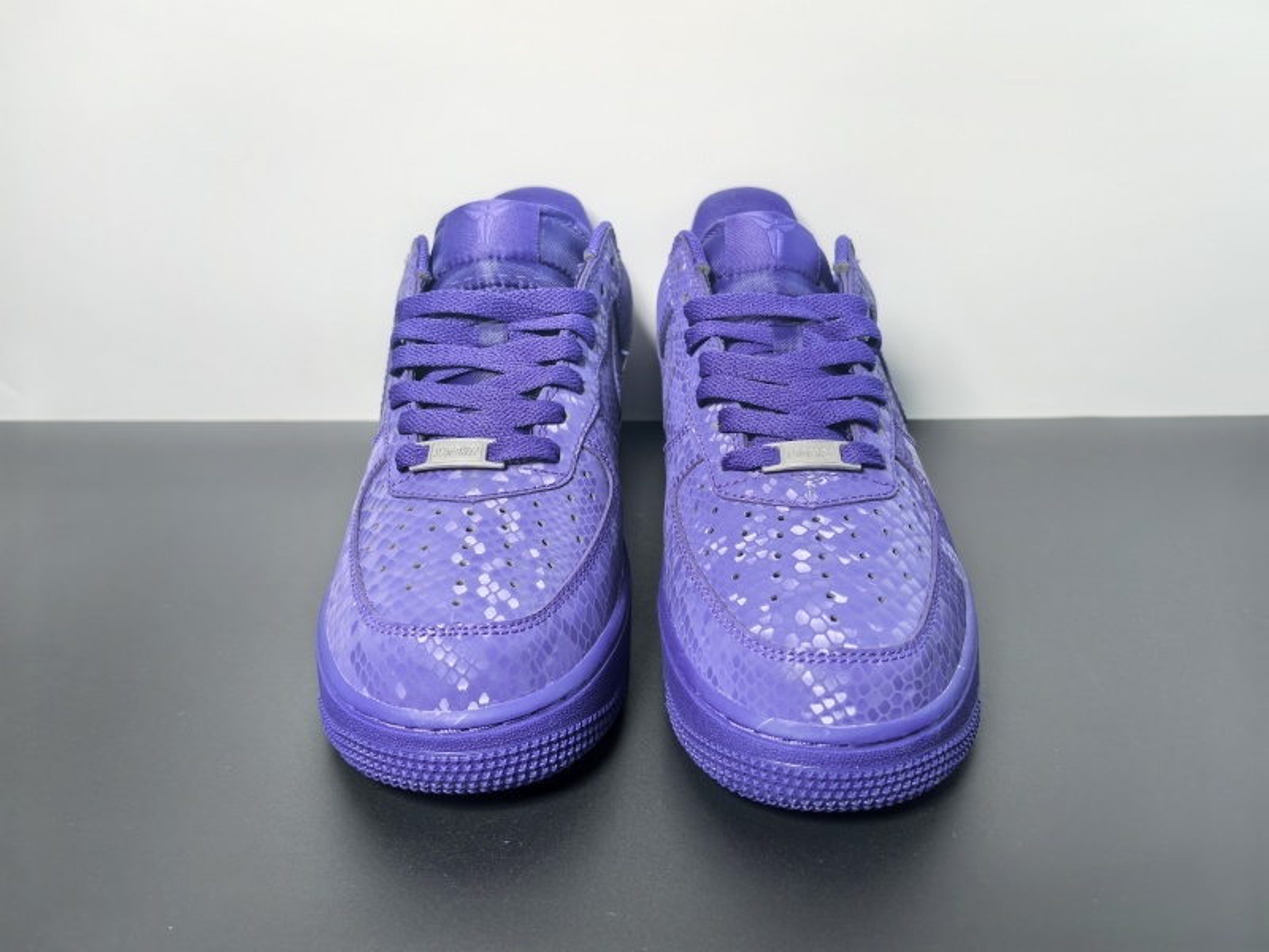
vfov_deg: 51.4
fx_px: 990
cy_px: 476
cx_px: 634
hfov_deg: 65.3
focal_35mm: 27
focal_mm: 6.98
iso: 400
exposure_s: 1/2123
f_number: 2
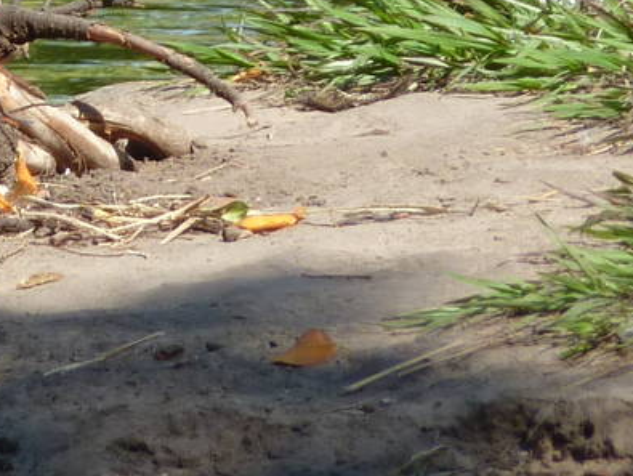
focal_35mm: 1125
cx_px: -99
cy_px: -139
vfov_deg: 1.3
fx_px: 20591
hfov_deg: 1.8
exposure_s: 1/250
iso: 80
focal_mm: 45.7
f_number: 4.8
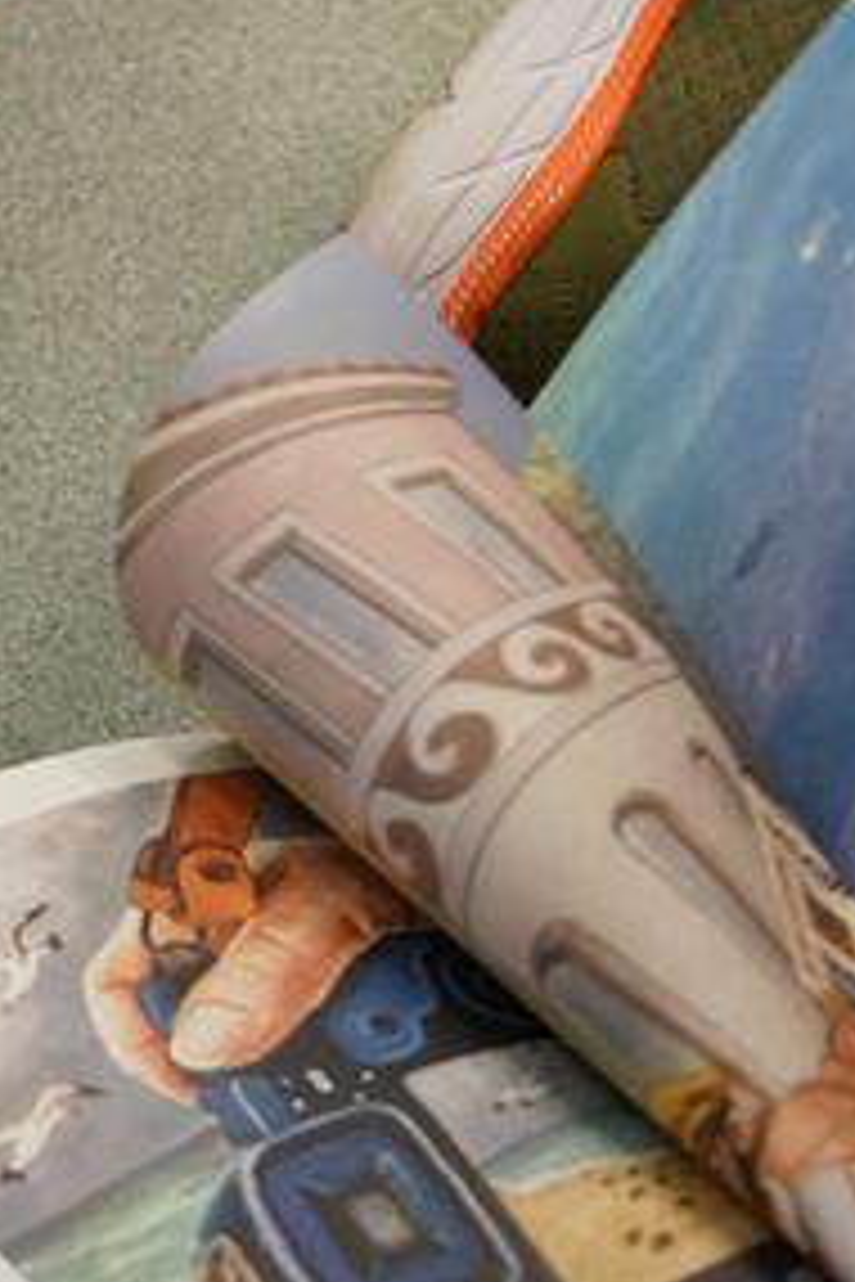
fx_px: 8656
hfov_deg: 5.7
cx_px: 518
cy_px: 139
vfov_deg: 8.4
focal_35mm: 243
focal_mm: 77
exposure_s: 1/160
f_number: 4
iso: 5000
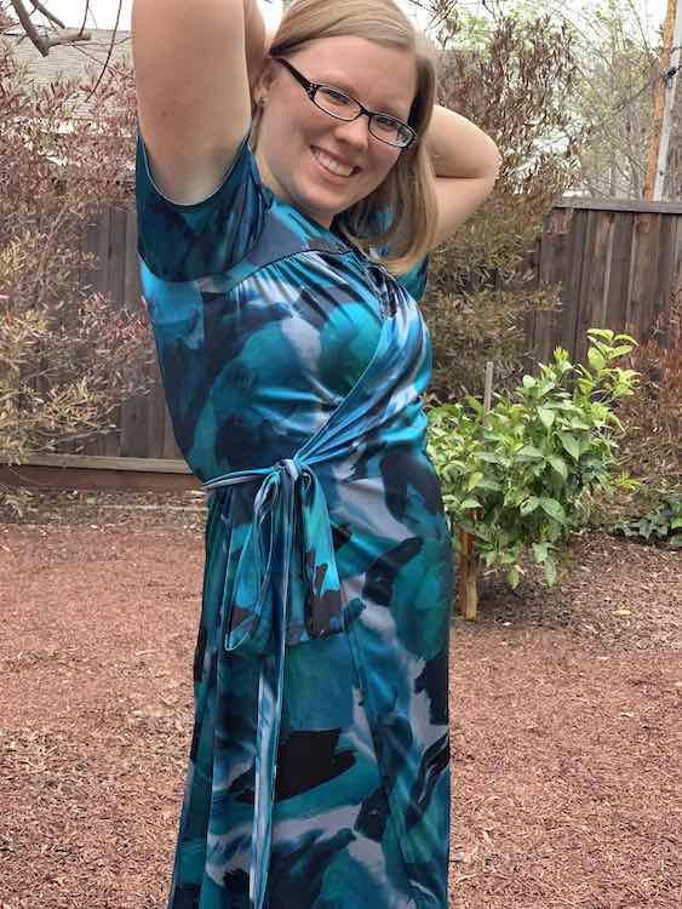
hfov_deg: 28.0
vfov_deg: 36.8
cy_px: 454
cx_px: 341
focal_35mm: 52
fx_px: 1365
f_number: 2.4
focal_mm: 6
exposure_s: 1/122
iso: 100
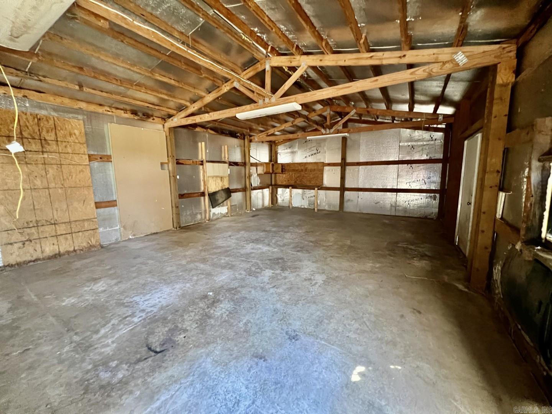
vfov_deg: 89.9
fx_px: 207
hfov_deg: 106.2
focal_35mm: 13
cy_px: 207
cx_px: 276
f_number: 1.8
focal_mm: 1.57
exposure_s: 1/46
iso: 1000
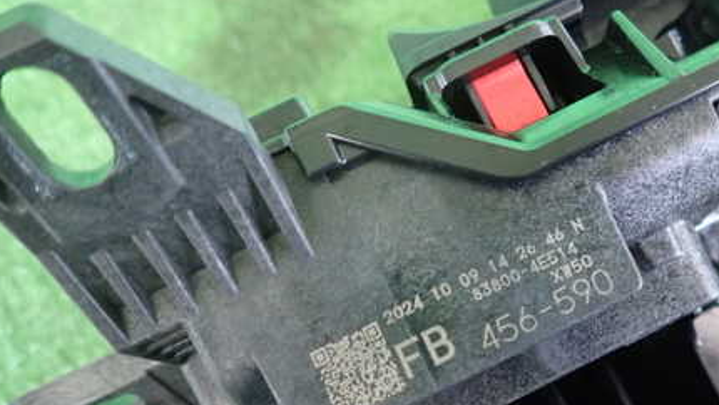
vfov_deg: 30.5
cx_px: 475
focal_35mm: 38
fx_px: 725
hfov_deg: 51.9
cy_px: 318
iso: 800
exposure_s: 1/15
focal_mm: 4.5
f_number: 2
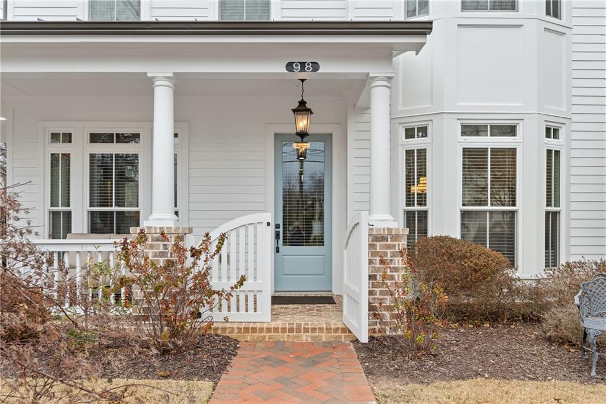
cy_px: 202
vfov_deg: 49.5
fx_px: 438
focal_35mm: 26
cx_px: 303
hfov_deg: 69.4
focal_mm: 26
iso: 1250
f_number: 8
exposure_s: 1/200
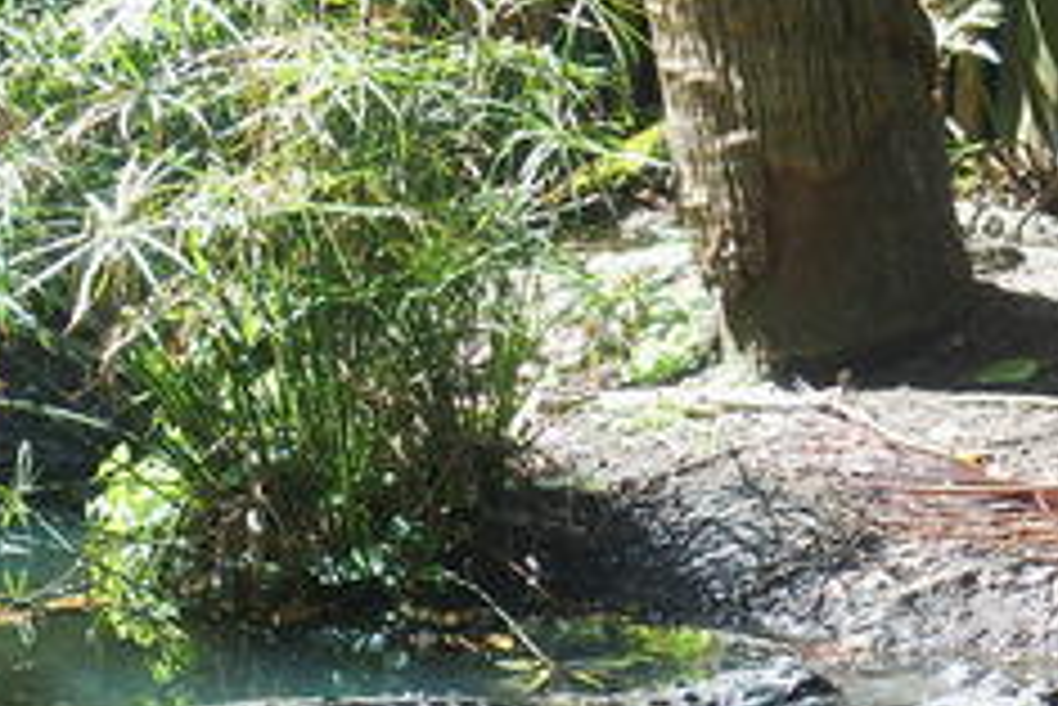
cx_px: 518
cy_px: 746
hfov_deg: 8.3
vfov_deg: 5.6
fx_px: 7263
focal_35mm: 247
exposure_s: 1/250
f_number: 3.2
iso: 125
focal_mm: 26.2
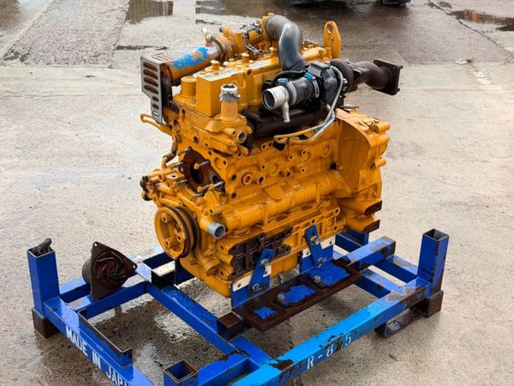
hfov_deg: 39.7
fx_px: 713
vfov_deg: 30.3
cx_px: 257
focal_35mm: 48
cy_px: 193
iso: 64
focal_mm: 6.76
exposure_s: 1/375
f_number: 1.78
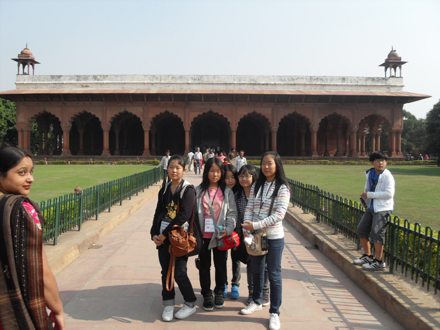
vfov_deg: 49.7
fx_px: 356
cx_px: 220
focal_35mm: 28
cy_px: 165
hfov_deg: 63.4
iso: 80
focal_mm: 6
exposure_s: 1/180
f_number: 7.1
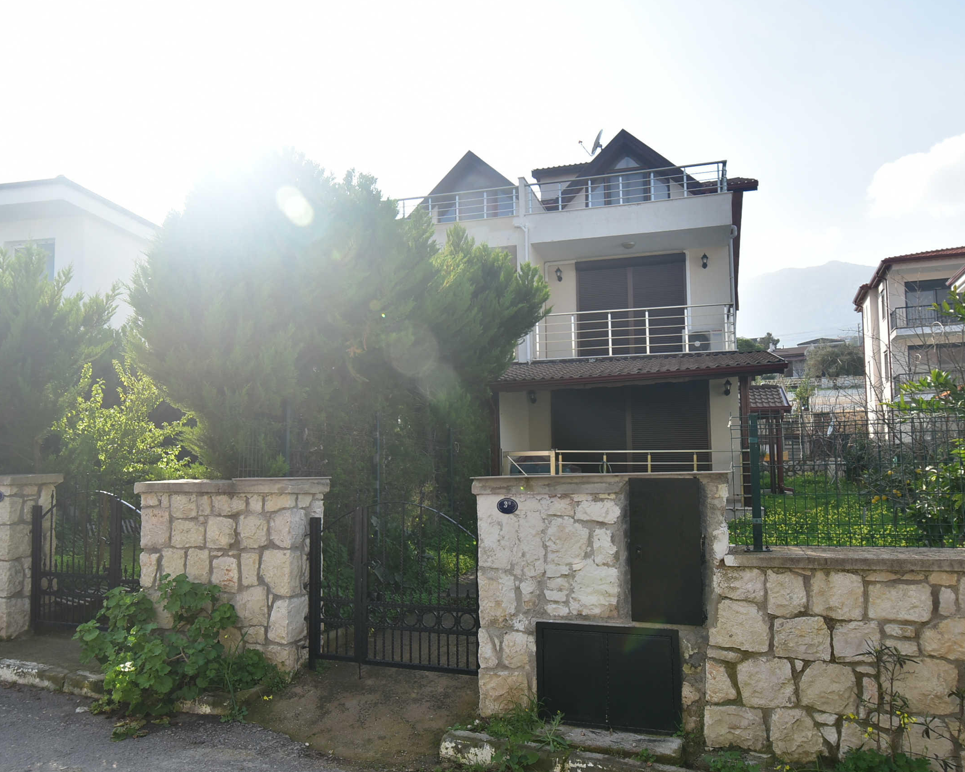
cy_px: 424
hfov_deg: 66.7
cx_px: 465
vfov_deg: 55.5
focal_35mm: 26
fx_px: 733
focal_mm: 13
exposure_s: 1/200
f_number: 7.1
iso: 100
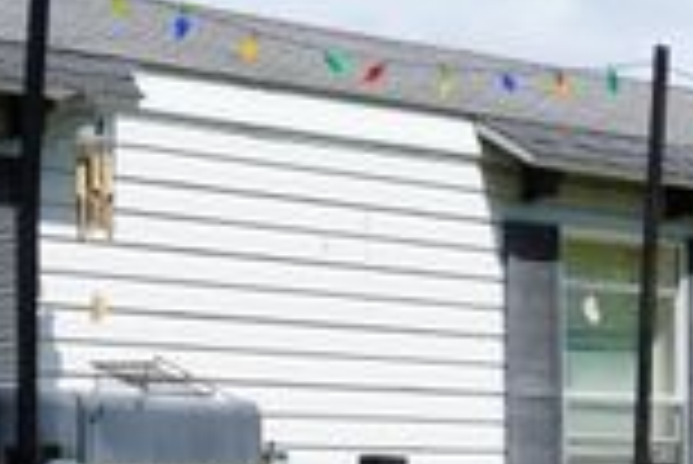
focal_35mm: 151
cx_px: 878
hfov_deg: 13.2
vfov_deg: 9.0
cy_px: 597
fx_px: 2902
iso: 100
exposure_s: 1/125
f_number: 10
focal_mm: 31
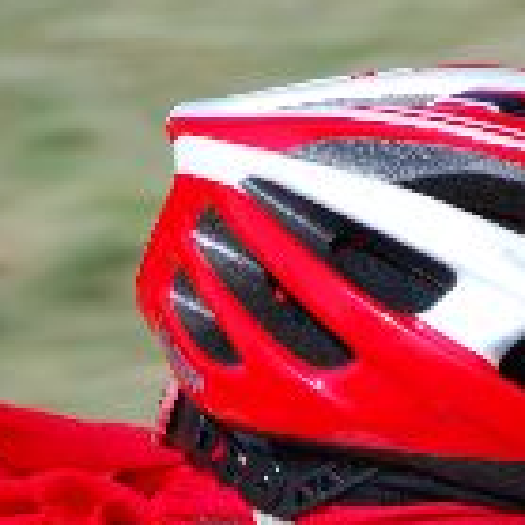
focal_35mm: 721
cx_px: 381
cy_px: 546
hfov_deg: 2.4
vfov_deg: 2.4
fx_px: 12378
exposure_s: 1/125
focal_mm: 175
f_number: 11
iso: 100
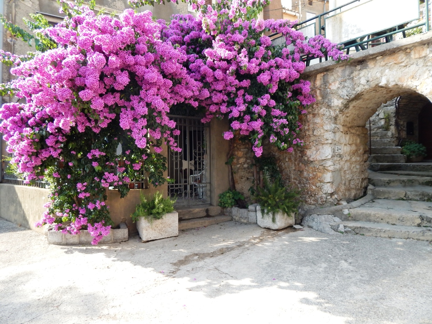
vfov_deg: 61.1
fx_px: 275
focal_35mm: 22
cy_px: 162
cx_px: 216
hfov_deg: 76.4
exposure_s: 1/400
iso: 125
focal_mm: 4
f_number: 3
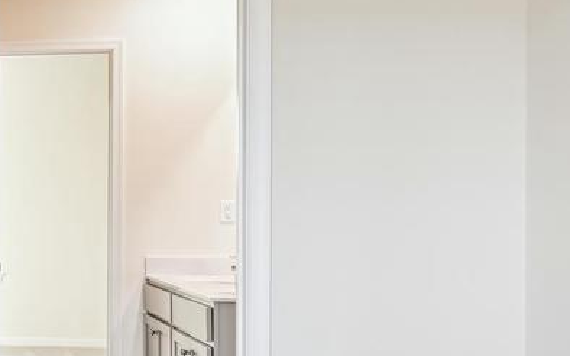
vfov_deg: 19.4
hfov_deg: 24.0
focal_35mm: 67
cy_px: 200
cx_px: -289
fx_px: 1041
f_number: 6.3
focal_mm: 18
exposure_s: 1/20
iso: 160
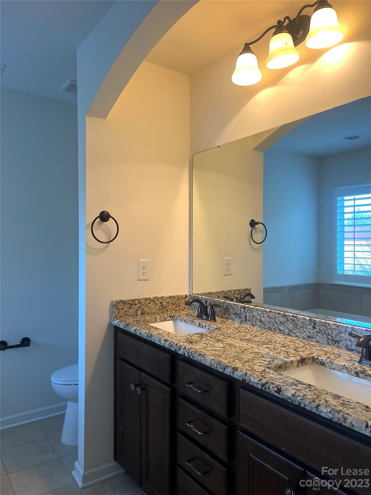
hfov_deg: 53.1
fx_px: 372
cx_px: 186
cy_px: 248
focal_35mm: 26
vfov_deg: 67.3
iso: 125
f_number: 1.5
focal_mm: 5.7
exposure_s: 1/120
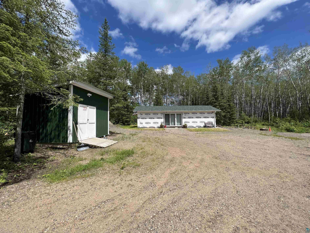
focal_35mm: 13
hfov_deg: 106.2
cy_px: 116
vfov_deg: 89.9
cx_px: 155
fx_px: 116
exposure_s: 1/1754
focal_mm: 1.57
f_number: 1.8
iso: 32
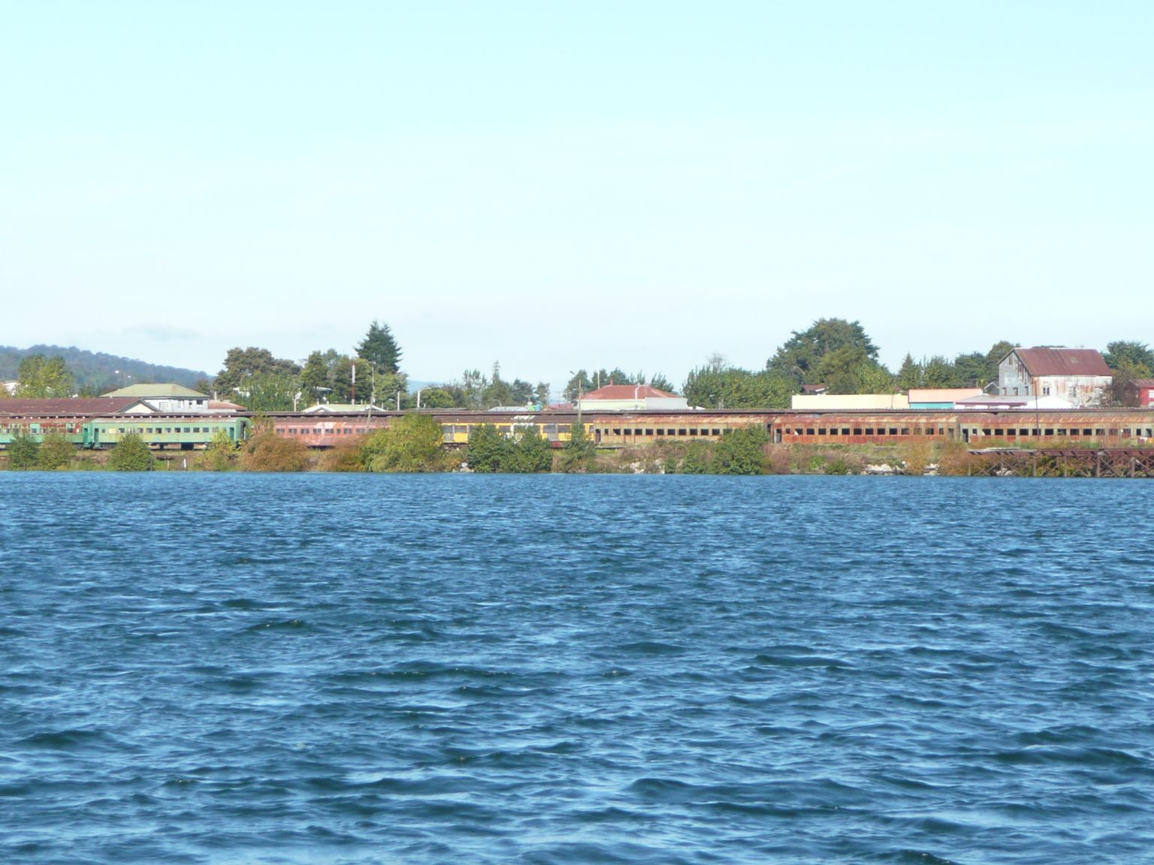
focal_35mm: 115
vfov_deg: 12.9
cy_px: 432
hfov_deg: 17.1
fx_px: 3834
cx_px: 577
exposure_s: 1/320
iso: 100
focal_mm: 15.7
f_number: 4.7
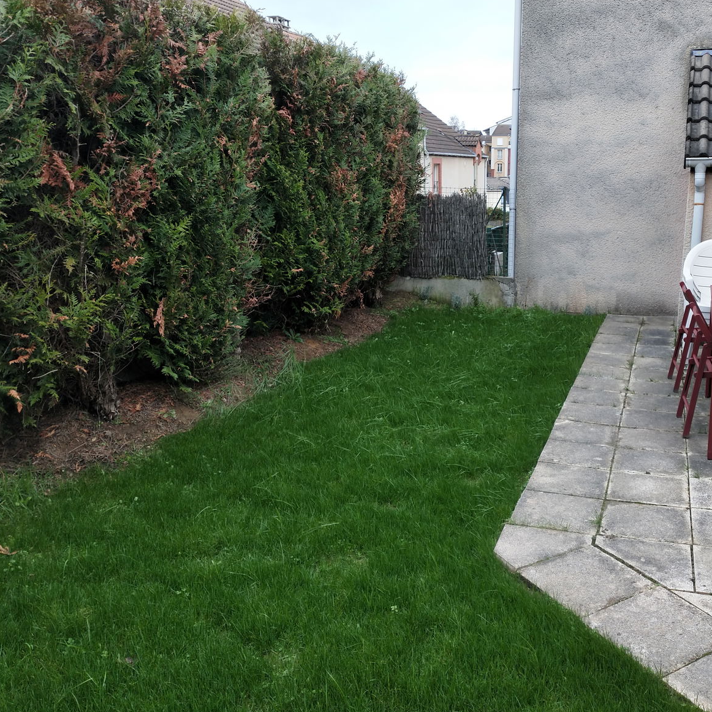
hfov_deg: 56.0
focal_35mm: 28
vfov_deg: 57.3
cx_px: 478
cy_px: 365
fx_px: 652
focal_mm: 3.99
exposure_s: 1/100
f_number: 1.7
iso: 71
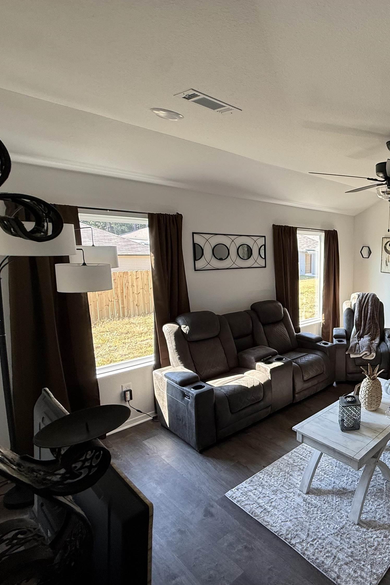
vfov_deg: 84.0
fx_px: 325
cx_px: 393
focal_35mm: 20
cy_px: 291
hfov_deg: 49.9
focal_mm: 2.22
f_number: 2.2
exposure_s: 1/99
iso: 125
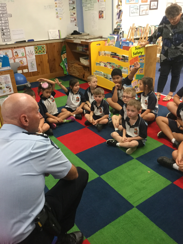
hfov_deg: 45.4
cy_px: 122
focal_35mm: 31
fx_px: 219
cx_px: 92
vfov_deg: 58.4
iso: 250
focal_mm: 3.3
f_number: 2.4
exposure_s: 1/33
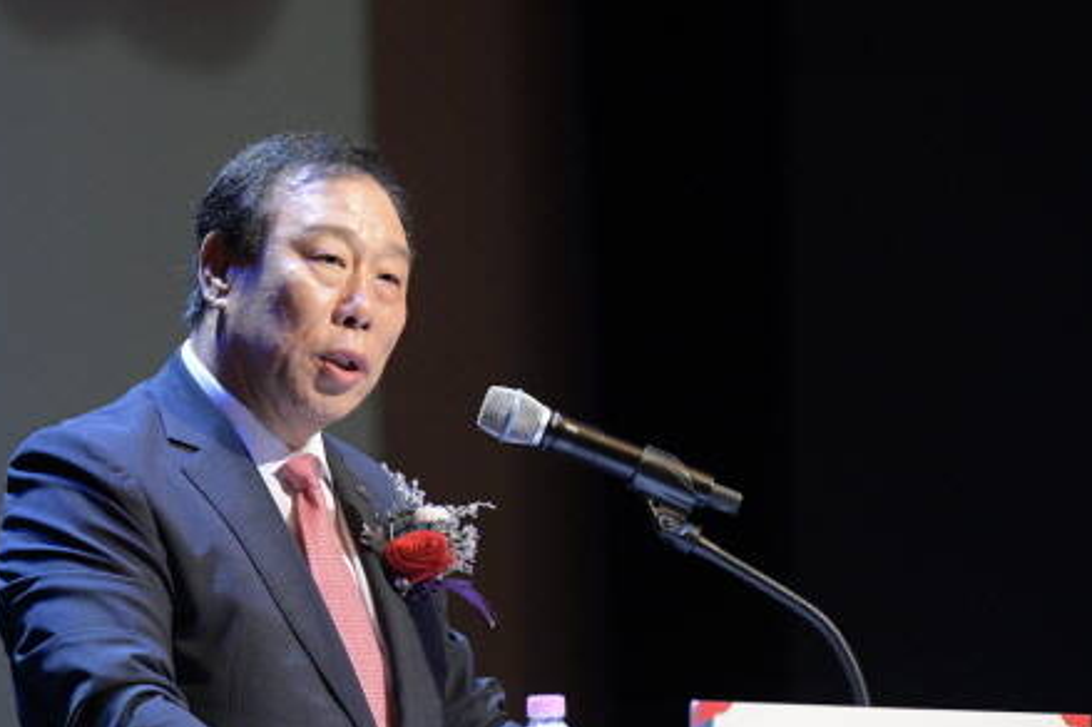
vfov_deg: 4.7
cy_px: 507
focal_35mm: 292
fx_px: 8850
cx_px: 447
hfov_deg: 7.1
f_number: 3.5
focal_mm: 200
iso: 2000
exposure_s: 1/200
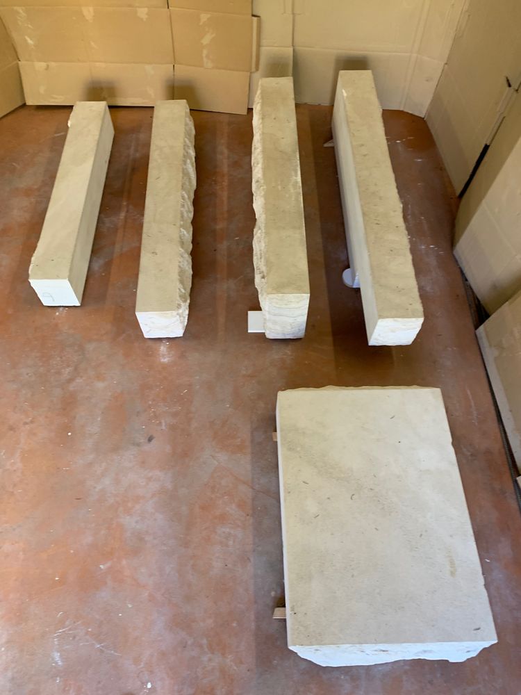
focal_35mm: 26
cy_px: 348
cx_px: 260
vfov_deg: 67.3
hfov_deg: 53.1
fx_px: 522
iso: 100
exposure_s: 1/50
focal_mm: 4.25
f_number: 1.8
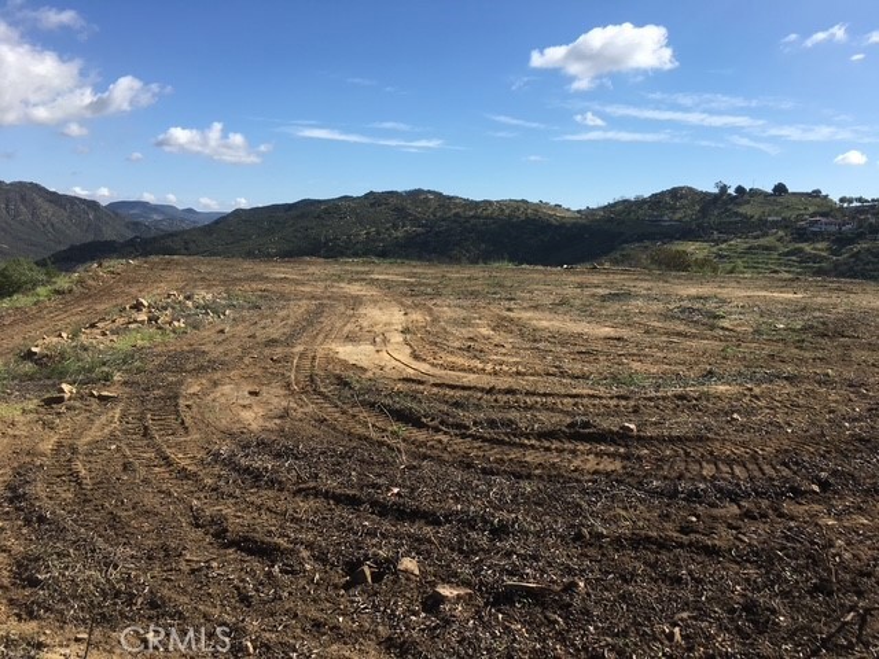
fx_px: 736
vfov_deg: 48.2
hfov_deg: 61.7
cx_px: 440
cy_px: 330
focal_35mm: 29
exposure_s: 1/1876
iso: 25
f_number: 2.2
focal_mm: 4.15
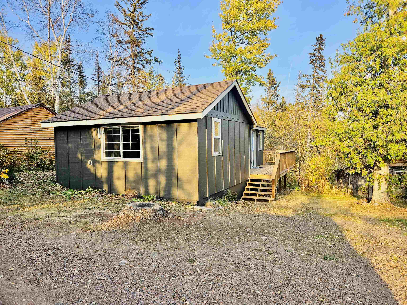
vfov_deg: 58.9
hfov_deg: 73.9
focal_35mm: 23
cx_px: 204
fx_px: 270
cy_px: 152
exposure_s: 1/719
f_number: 1.8
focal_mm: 5.4
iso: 40
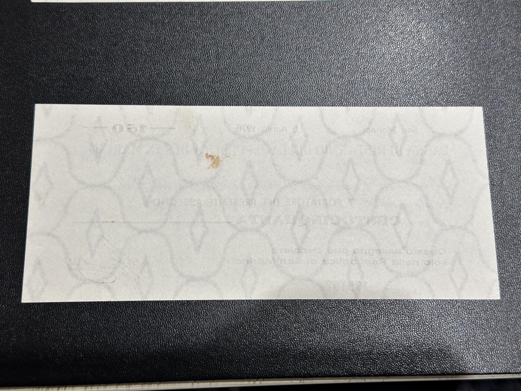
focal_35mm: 48
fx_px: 722
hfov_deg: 39.7
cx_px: 260
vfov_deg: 30.3
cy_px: 196
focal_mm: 6.86
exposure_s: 1/50
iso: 80
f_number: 1.78
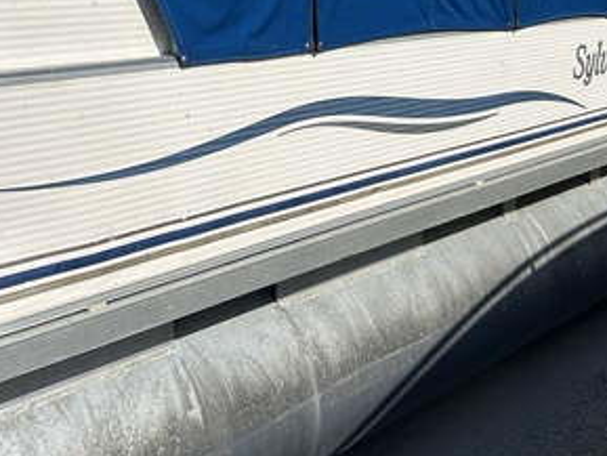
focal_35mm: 54
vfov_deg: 26.4
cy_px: 78
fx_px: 947
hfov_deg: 35.4
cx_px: 244
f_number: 1.5
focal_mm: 5.7
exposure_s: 1/10309
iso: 50
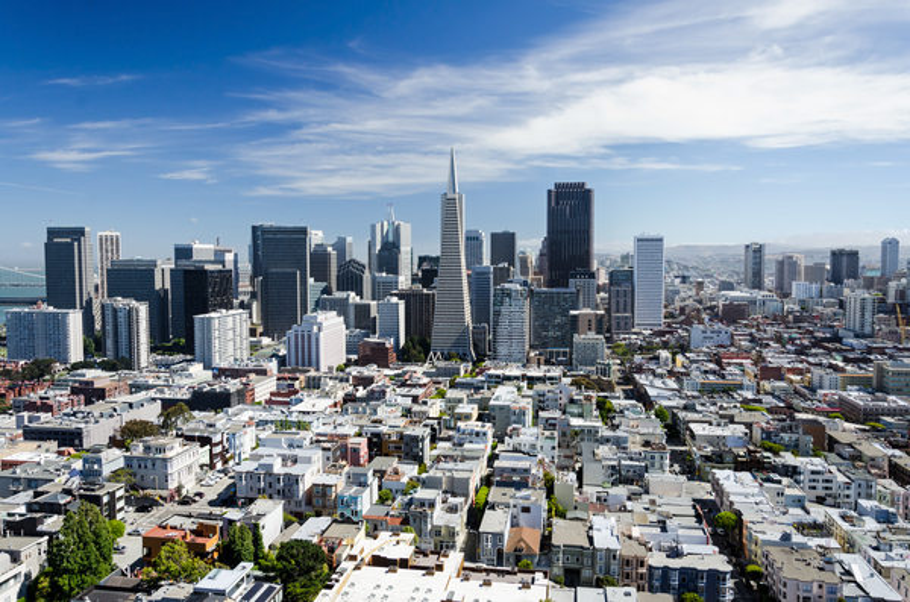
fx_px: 681
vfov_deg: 47.7
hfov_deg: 67.5
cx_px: 455
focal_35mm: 27
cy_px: 301
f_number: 10
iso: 200
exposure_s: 1/125
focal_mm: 18
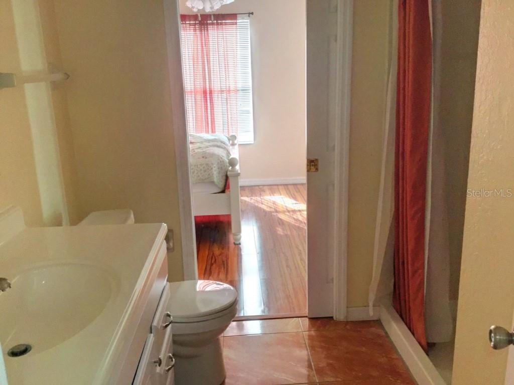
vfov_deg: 45.4
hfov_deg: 58.4
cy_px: 192
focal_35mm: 31
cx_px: 257
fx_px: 460
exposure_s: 1/30
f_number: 2.4
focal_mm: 3.3
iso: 160
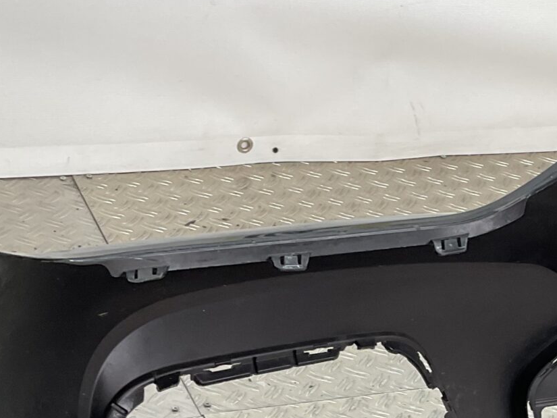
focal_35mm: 90
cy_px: 504
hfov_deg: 21.4
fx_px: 1448
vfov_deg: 15.8
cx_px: 483
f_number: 1.8
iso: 25
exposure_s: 1/100
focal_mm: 3
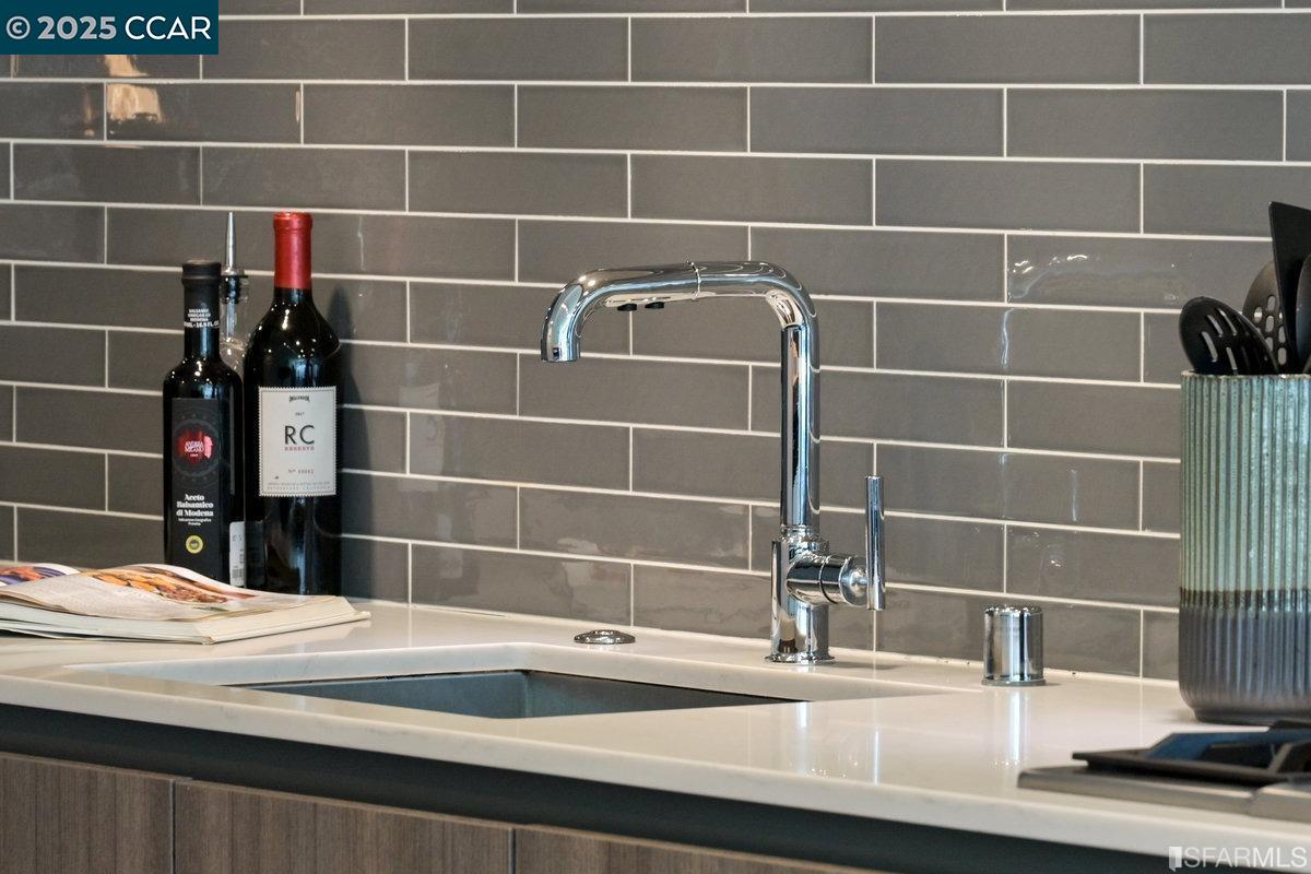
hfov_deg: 10.2
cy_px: 437
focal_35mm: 202
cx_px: 656
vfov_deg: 6.8
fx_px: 7356
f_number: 9
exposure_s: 1/20
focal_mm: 135
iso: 400
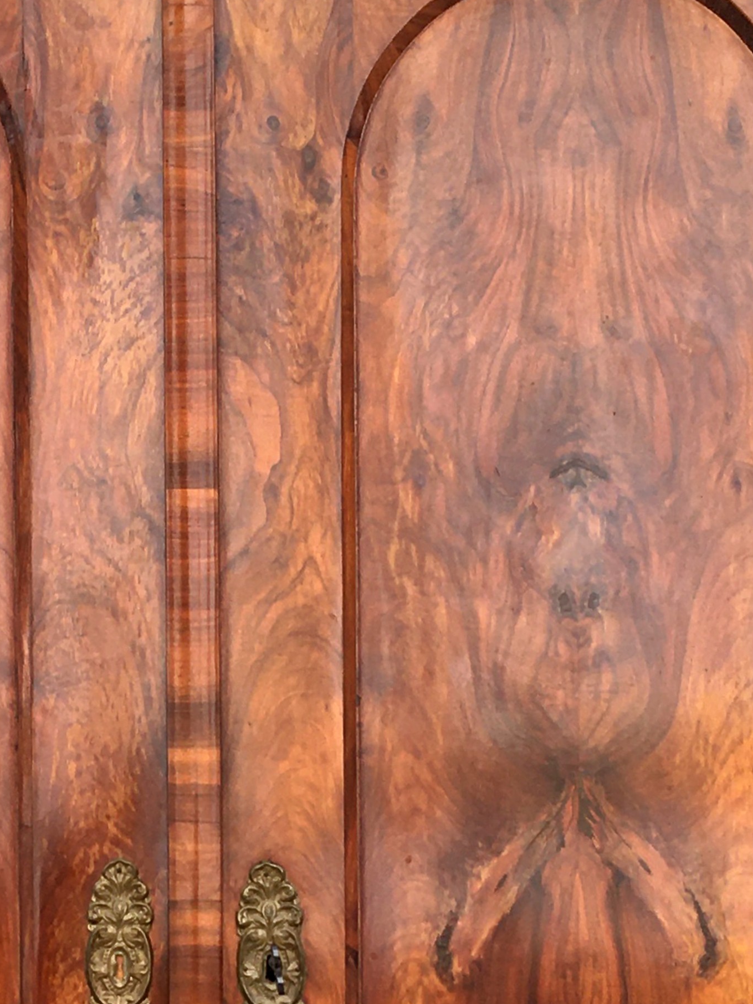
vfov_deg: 56.8
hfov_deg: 44.1
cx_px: 370
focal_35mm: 32
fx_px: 928
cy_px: 469
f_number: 2.2
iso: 25
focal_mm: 4.15
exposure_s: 1/523
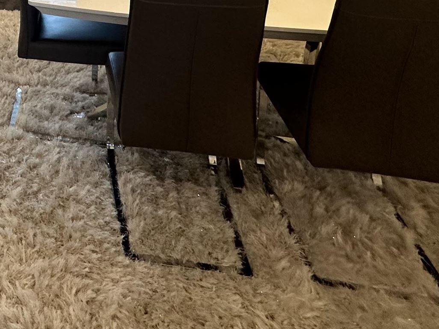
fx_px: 533
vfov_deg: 27.3
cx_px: -35
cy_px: -124
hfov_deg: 37.9
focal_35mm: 42
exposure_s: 1/120
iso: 160
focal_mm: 2.22
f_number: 2.2
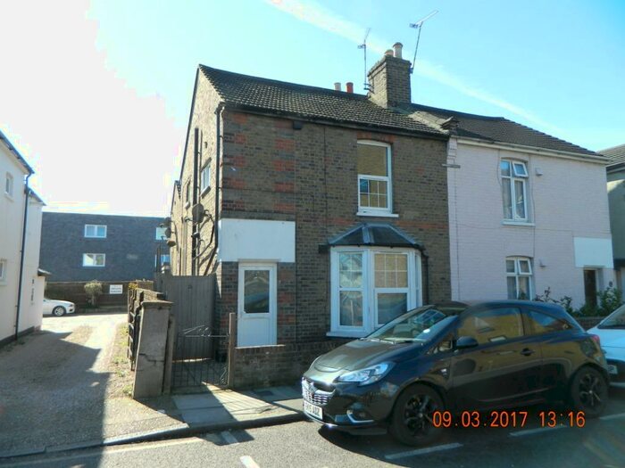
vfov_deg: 54.9
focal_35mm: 25
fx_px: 451
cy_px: 234
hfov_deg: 69.4
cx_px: 312
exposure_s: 1/320
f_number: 3.1
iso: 80
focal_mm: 4.5
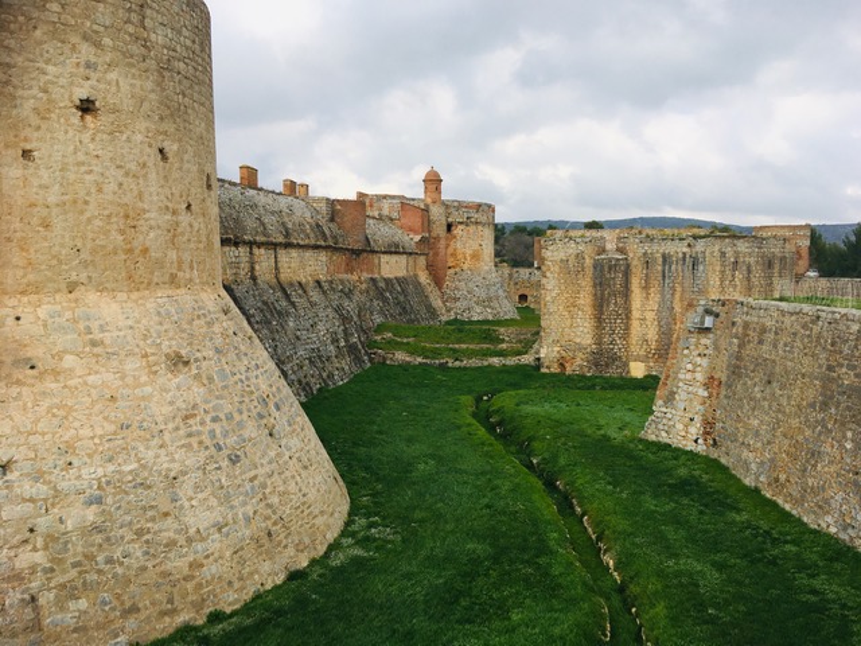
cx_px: 430
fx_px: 721
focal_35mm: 29
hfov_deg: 61.7
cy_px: 323
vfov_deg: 48.2
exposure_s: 1/1261
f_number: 2.2
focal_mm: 4.15
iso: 25
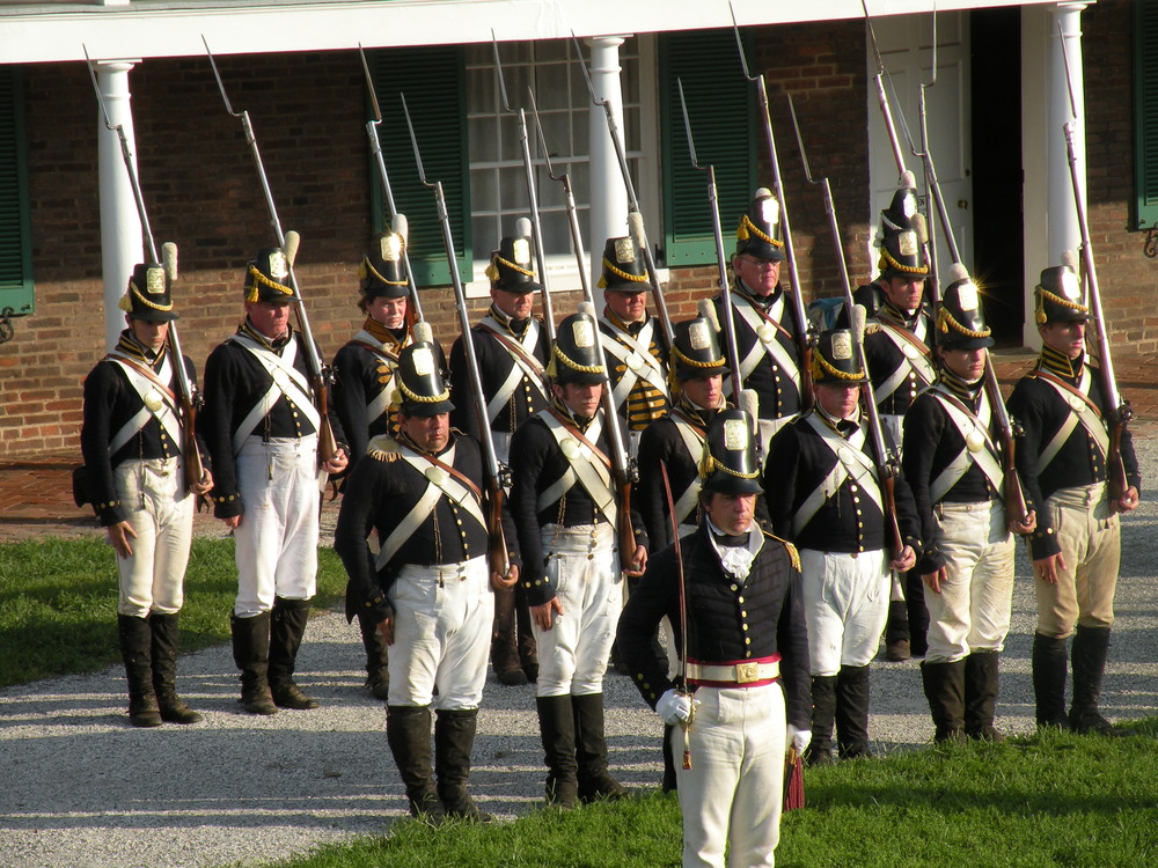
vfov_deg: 7.9
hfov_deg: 10.5
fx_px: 6289
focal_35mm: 188
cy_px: 434
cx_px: 579
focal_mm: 33.3
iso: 64
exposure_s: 1/230
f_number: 6.3
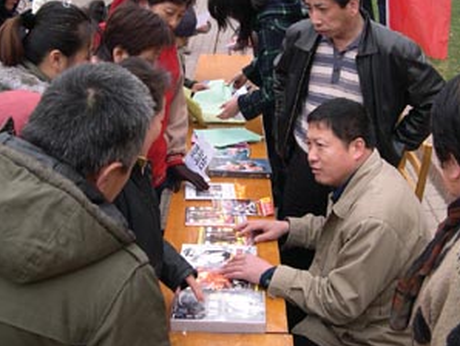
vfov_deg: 28.5
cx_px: 222
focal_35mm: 51
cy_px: 139
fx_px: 678
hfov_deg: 37.5
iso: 100
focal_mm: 8
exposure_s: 1/178
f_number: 2.8
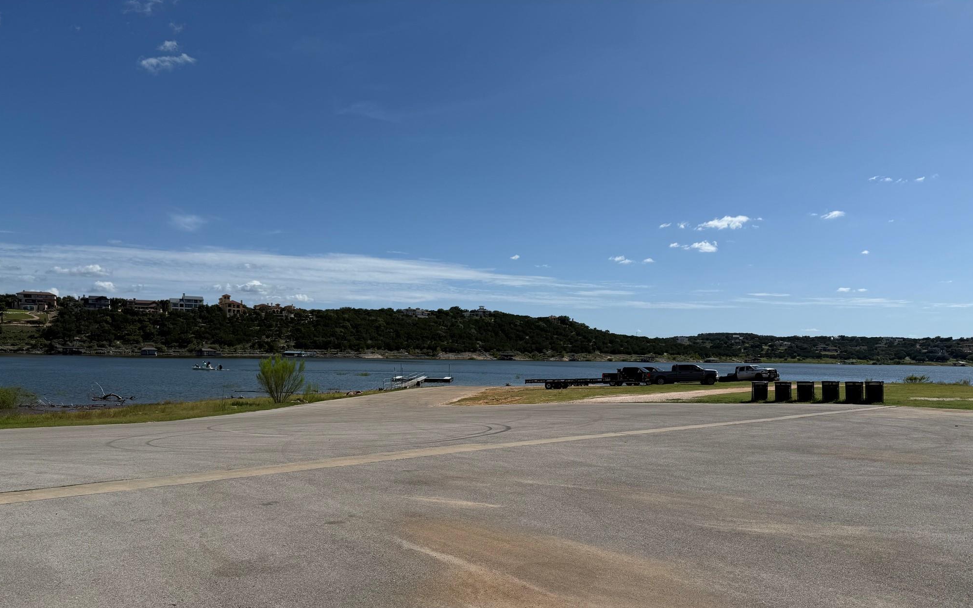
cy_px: 369
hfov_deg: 70.4
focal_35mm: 26
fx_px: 689
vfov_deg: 47.3
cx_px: 479
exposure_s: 1/9091
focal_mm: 6.76
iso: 80
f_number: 1.78
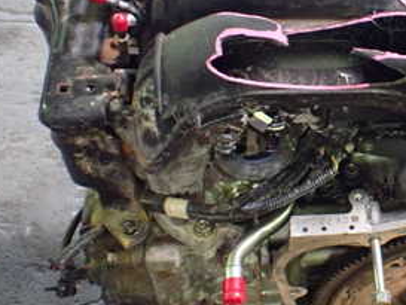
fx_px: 774
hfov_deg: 27.3
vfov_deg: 22.2
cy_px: 104
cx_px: 425
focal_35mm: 66
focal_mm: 5.4
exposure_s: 1/50
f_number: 2.3
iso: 800
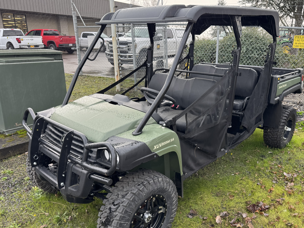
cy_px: 116
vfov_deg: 48.2
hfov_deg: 61.4
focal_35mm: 29
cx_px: 175
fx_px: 255
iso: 80
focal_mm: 6.76
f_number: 1.78
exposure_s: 1/121
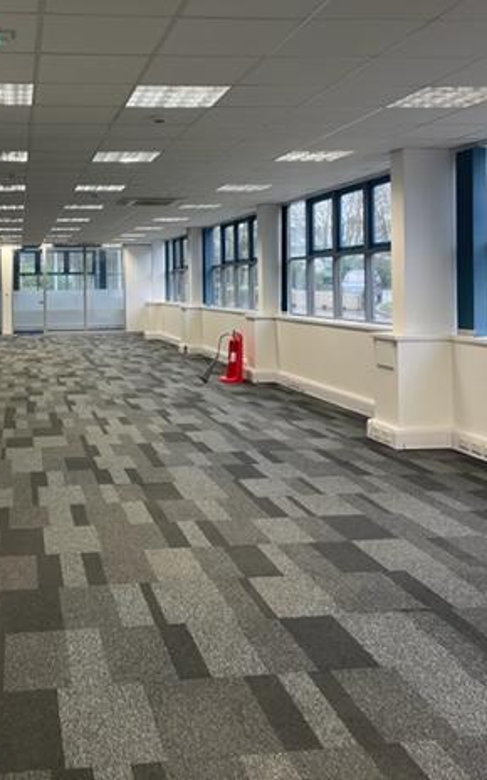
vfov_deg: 50.9
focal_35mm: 38
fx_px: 807
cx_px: 111
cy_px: 282
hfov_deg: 32.8
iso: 80
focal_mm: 4.2
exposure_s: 1/50
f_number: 1.6
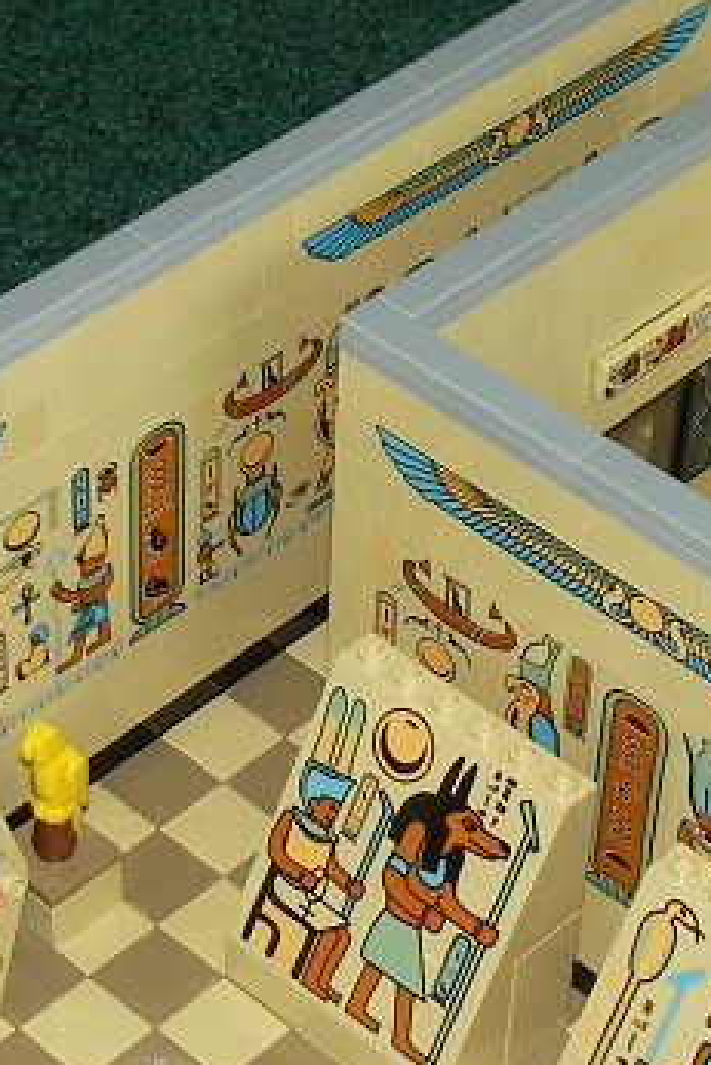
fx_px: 3107
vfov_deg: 19.4
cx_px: 520
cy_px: 637
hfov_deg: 13.0
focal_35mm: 105
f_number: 3.3
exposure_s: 1/30
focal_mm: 6.3
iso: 100
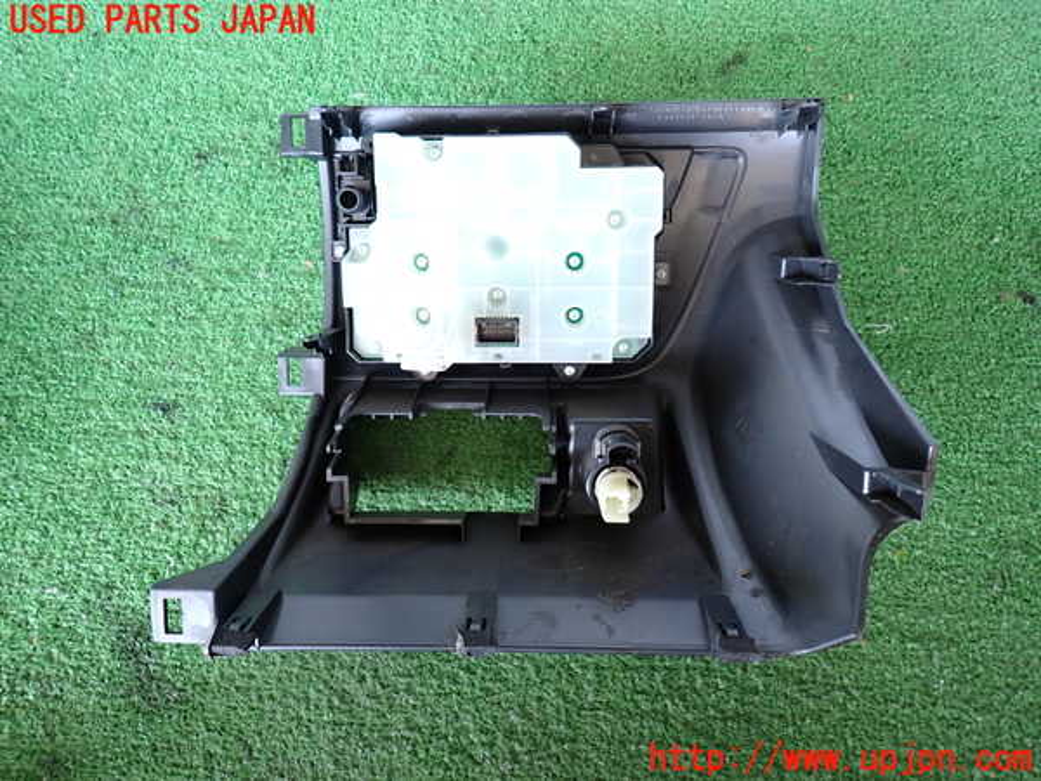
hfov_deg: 69.4
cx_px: 520
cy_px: 390
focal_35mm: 25
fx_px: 752
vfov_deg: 54.9
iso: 200
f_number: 2
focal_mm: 4.5
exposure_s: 1/50
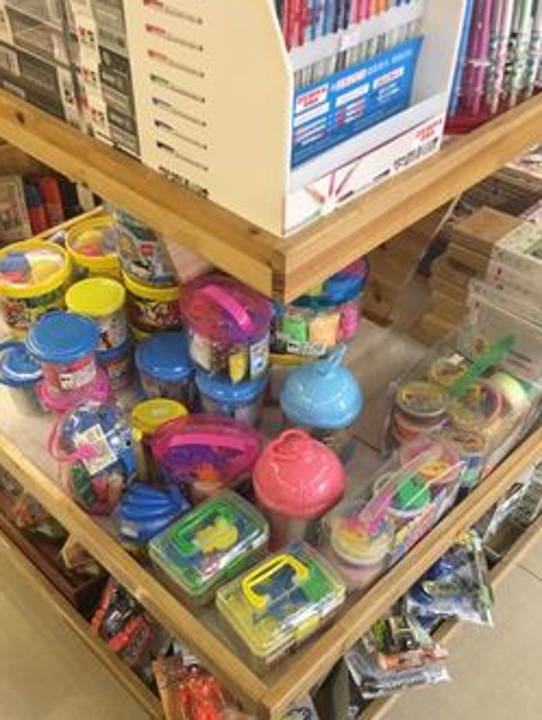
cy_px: 429
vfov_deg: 52.3
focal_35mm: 35
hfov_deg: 40.7
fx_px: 729
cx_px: 244
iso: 64
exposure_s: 1/17
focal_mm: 4.15
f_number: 2.2
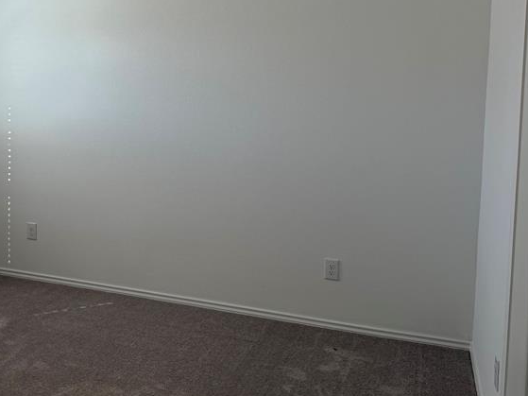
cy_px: 133
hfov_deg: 40.7
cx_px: 86
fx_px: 671
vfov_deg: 32.6
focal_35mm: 44
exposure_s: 1/387
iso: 100
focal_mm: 6.76
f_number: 1.78
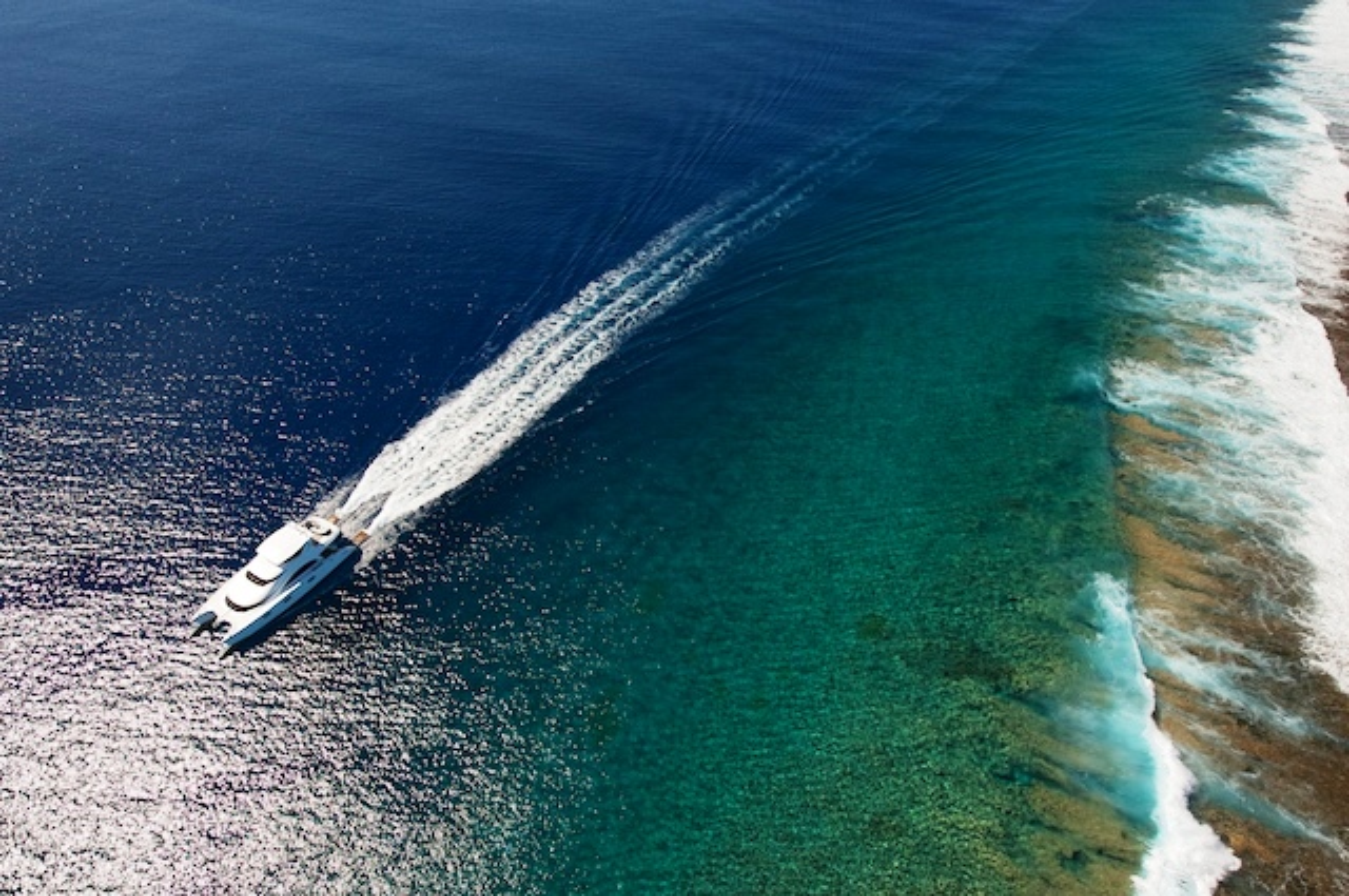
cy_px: 448
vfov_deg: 64.4
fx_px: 711
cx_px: 674
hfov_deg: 87.0
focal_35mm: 19
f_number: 7.1
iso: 200
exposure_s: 1/800
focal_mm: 19
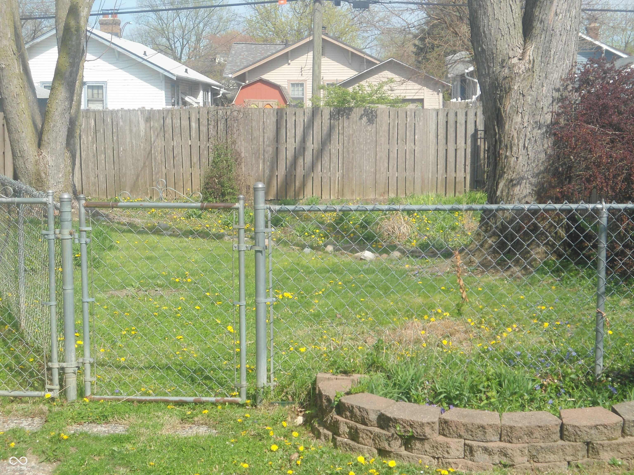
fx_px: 1154
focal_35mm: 63
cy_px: 238
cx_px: 317
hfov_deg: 30.7
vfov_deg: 23.3
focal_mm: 11.2
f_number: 4.2
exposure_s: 1/500
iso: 80
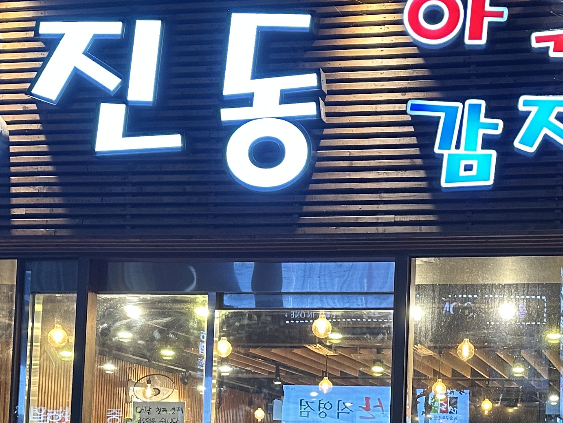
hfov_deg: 27.3
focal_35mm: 70
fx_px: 1139
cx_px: 433
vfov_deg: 20.5
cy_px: 406
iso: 250
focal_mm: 6.86
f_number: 1.78
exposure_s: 1/60
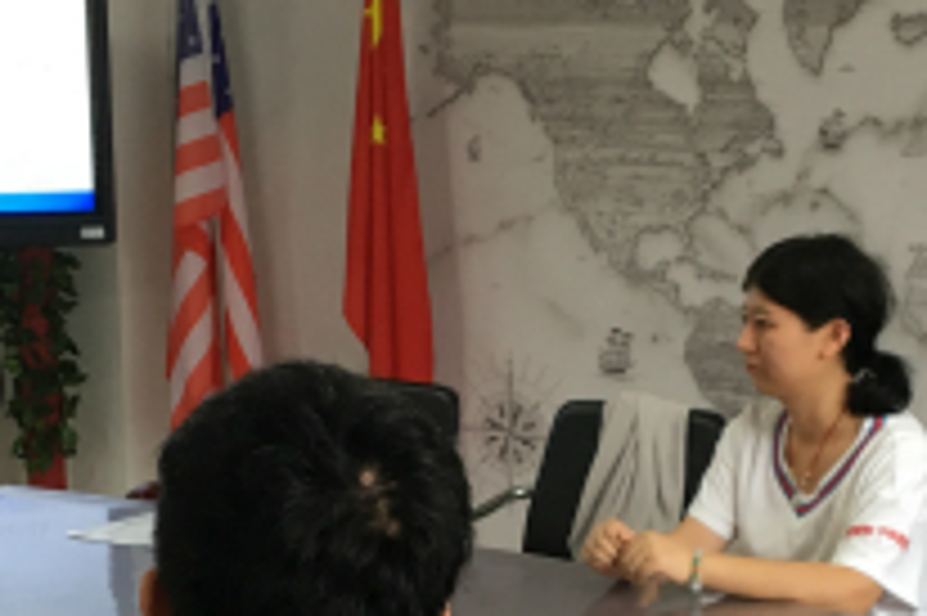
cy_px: 580
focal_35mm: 88
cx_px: 504
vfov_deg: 15.3
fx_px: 2264
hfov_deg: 23.1
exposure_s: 1/33
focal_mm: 4.15
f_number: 2.2
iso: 64
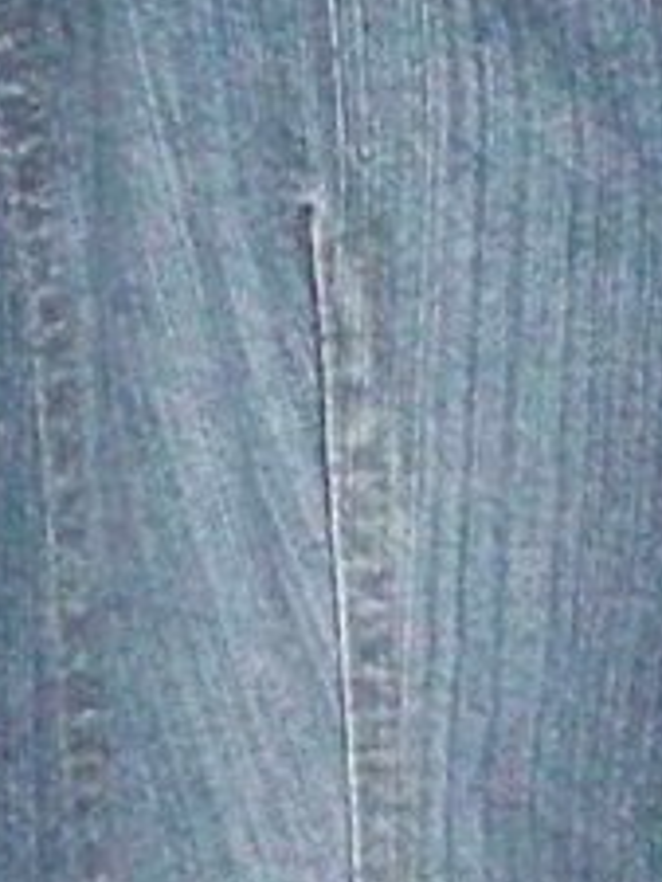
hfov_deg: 6.7
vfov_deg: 9.0
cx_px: 964
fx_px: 5579
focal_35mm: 219
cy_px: 319
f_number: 2.8
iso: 800
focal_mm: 6.2
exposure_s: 1/128
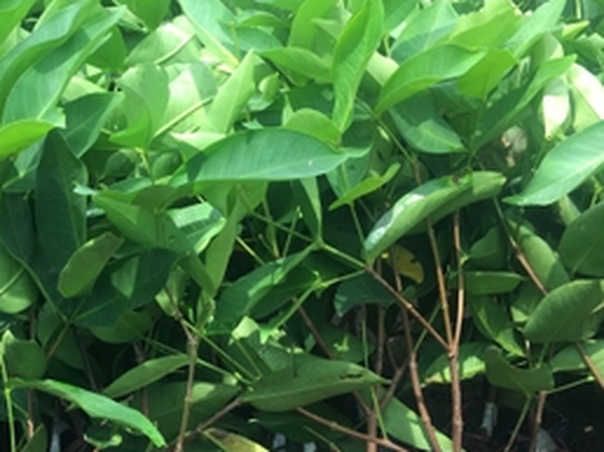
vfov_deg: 26.8
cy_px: 316
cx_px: 159
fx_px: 941
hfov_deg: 34.9
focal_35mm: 54
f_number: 2.2
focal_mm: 4.15
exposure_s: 1/100
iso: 32
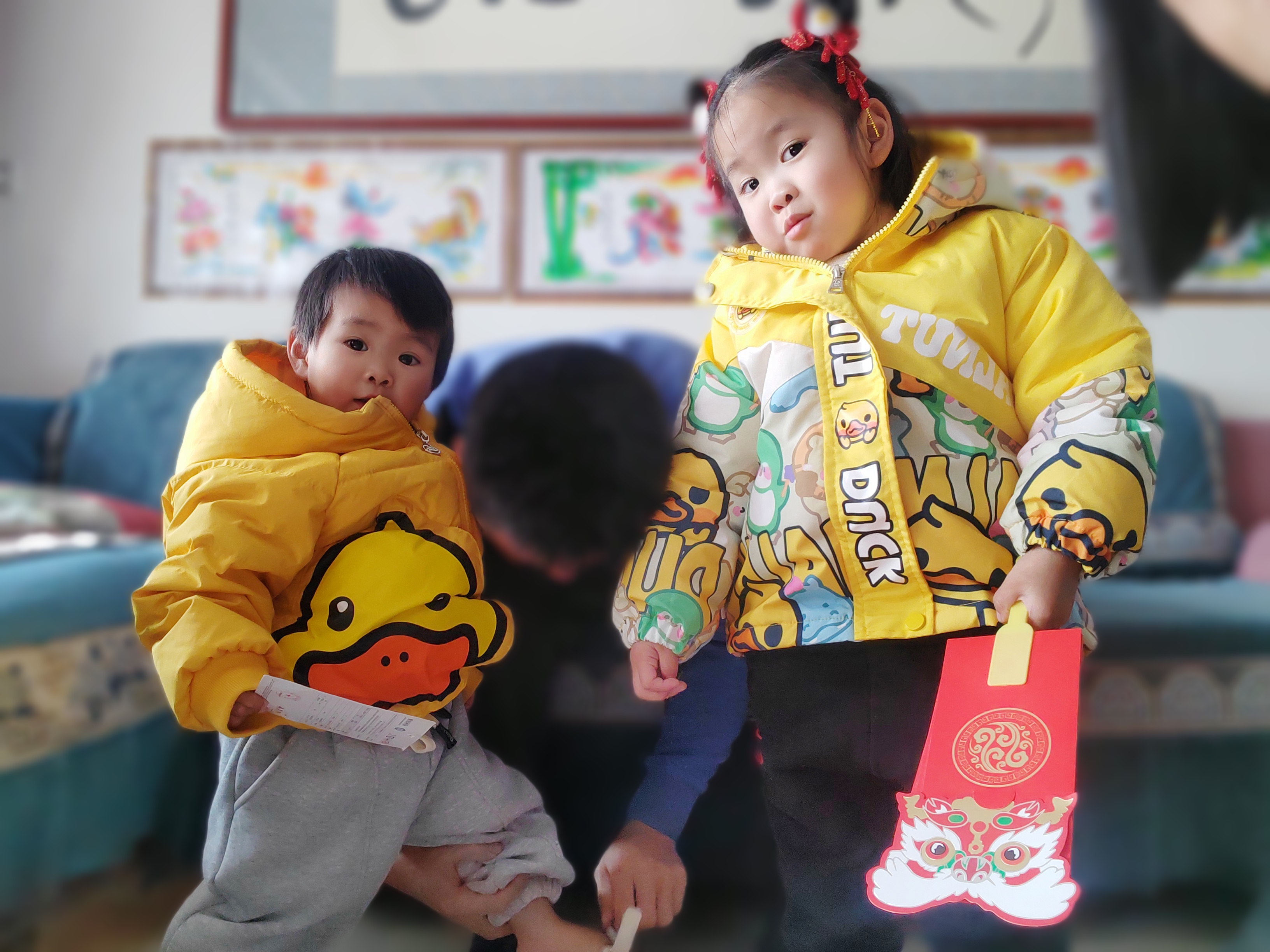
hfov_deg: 84.7
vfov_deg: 68.7
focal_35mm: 19
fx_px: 697
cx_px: 635
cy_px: 476
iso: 325
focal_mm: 2.87
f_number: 2.2
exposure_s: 1/50
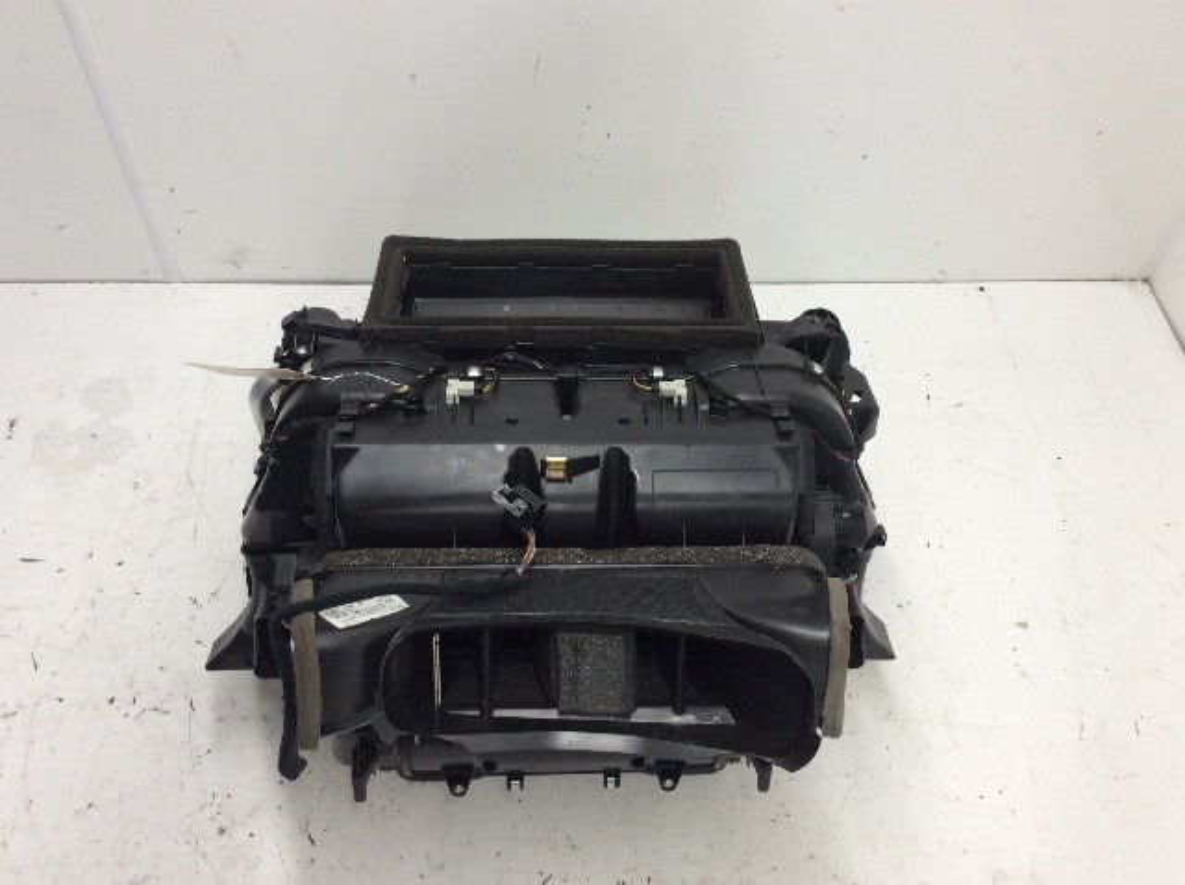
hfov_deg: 56.9
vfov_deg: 44.1
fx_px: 1094
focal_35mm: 32
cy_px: 442
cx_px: 592
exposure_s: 1/30
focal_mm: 3.3
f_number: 2.4
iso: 32
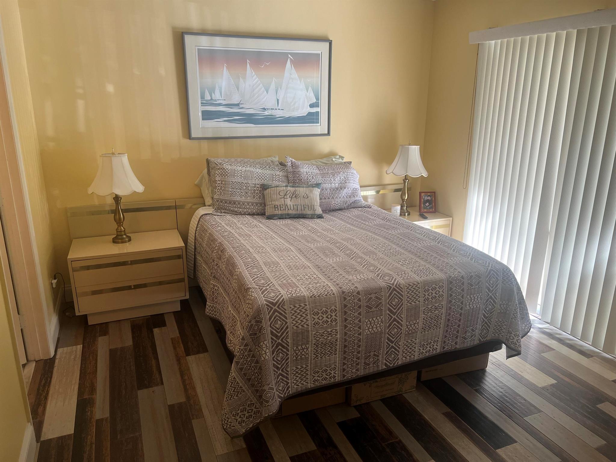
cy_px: 231
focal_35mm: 26
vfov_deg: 53.1
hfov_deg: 67.3
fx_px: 463
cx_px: 308
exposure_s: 1/120
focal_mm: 5.7
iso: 100
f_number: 1.5
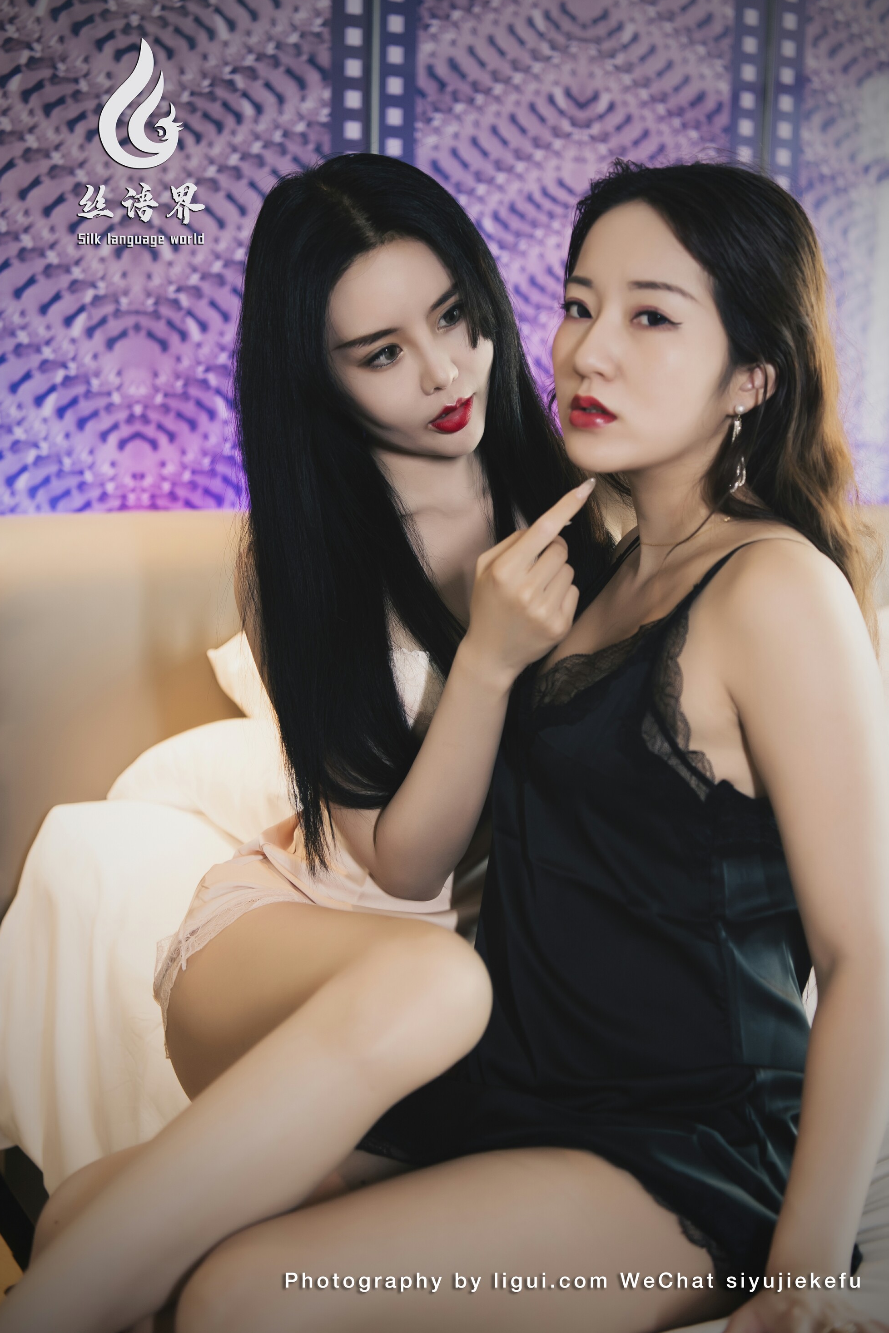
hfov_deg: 28.6
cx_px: 451
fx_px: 1741
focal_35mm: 47
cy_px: 653
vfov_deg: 41.9
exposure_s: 1/40
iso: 360
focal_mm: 46
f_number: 2.8
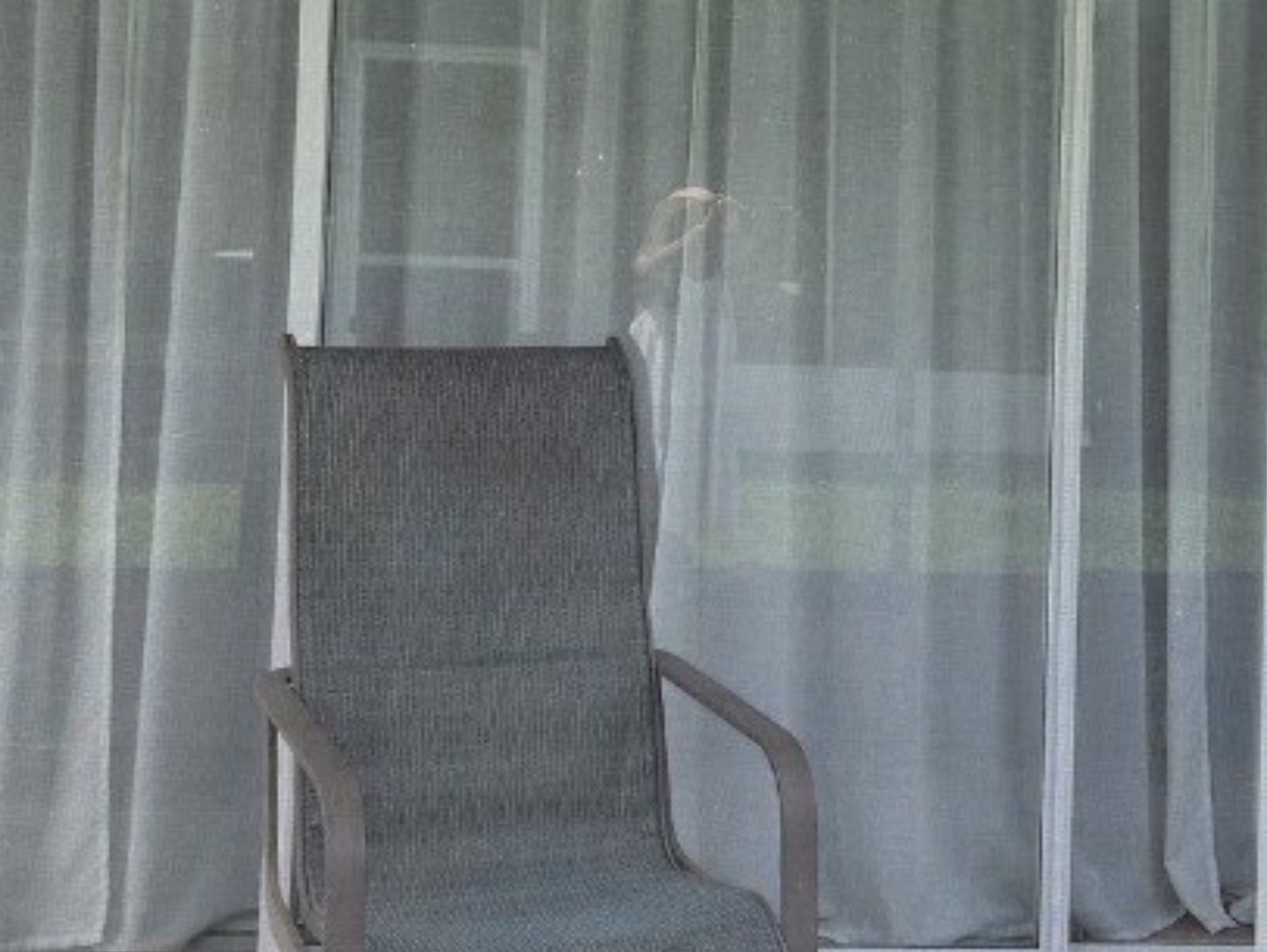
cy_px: 203
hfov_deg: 32.8
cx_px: 889
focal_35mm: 58
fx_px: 2124
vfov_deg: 24.9
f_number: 1.8
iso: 32
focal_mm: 6.4
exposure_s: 1/180
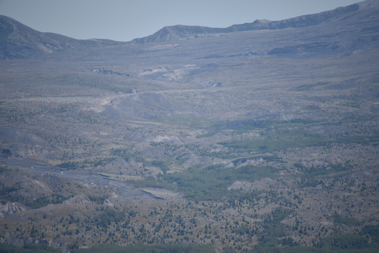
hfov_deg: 6.9
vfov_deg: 4.6
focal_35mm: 300
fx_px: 3159
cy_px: 126
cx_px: 190
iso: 100
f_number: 5.6
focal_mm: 300
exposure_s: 1/640
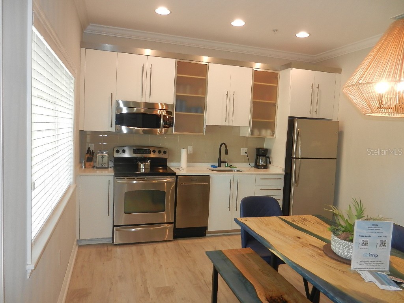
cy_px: 152
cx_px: 202
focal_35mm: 25
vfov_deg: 54.9
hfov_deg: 69.4
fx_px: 292
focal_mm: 4.5
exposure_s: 1/30
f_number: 3.5
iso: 200
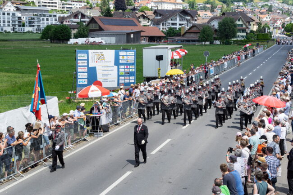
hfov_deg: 36.2
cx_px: 146
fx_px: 448
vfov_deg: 24.6
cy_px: 98
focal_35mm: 55
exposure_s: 1/250
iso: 100
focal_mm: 55
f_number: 8
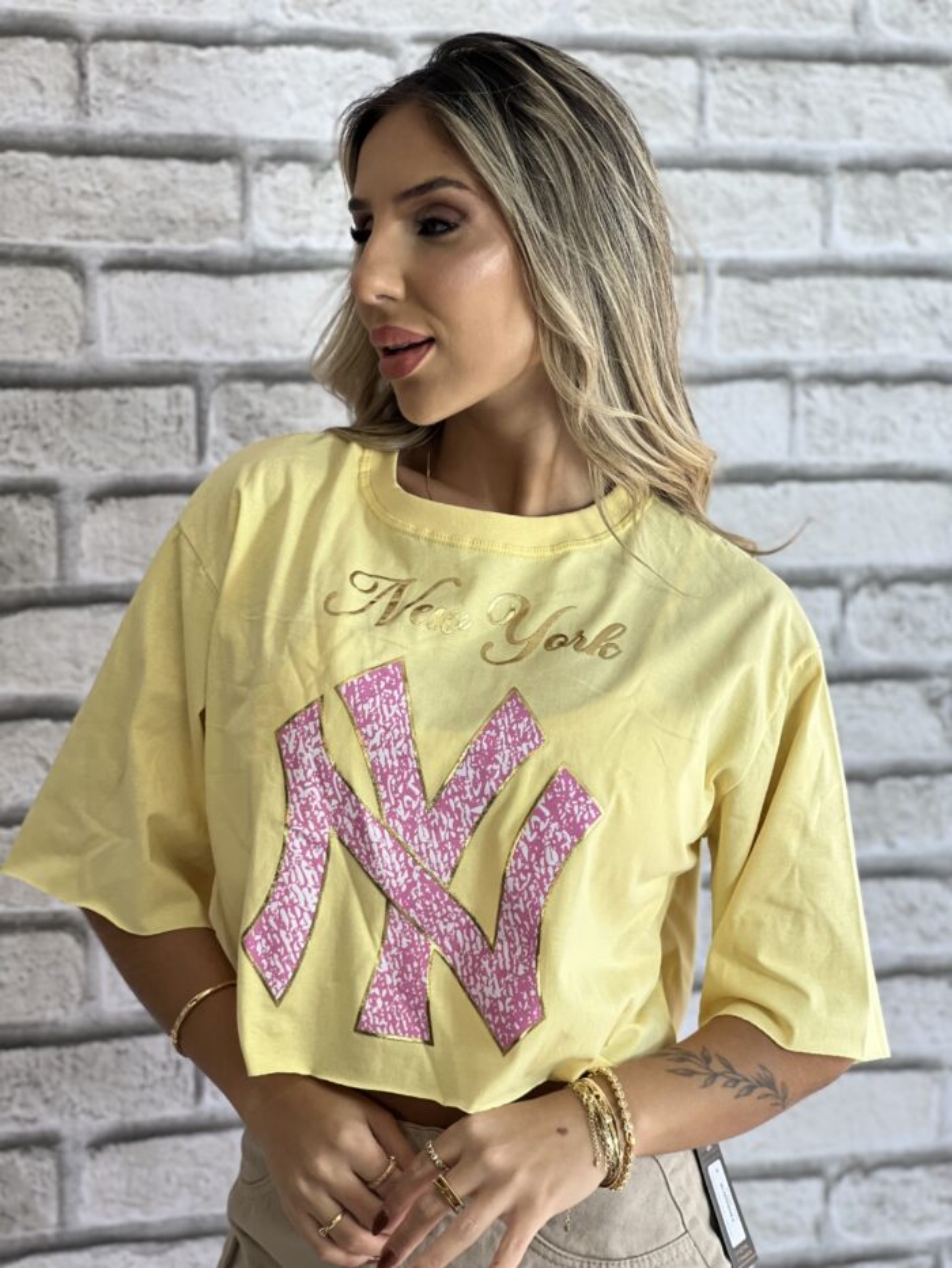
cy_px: 634
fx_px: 2823
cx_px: 476
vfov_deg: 25.3
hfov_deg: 19.1
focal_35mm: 77
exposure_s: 1/120
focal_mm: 9
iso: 80
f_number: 2.8
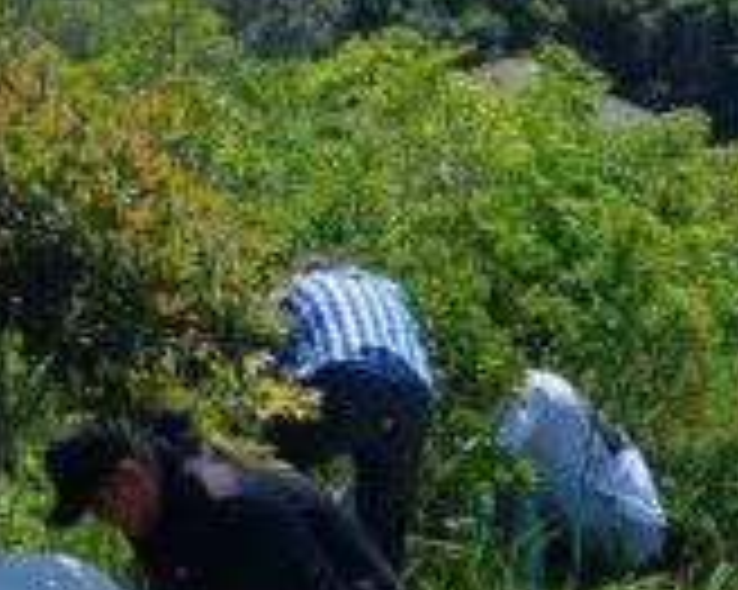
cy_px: 495
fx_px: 3602
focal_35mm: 165
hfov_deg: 11.3
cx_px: 1035
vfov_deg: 9.3
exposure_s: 1/1942
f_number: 1.9
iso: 40
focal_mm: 3.58
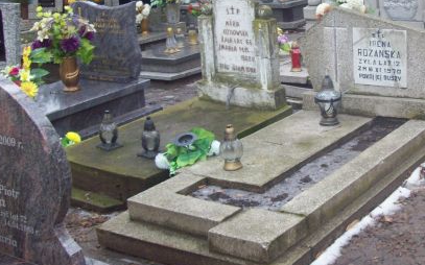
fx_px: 695
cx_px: 326
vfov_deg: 21.5
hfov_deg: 33.3
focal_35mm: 60
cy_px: 80
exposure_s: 1/83.1
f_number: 2.7
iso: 80
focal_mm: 6
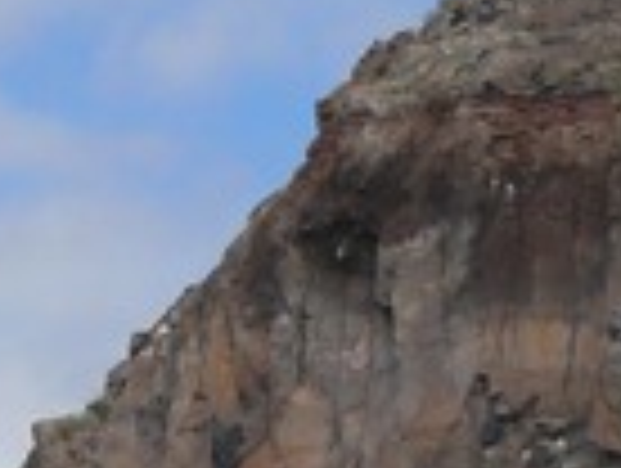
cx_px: -472
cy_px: 698
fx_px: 7116
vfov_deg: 3.8
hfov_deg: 4.9
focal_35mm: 396
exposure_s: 1/500
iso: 100
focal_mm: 15.5
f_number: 3.2
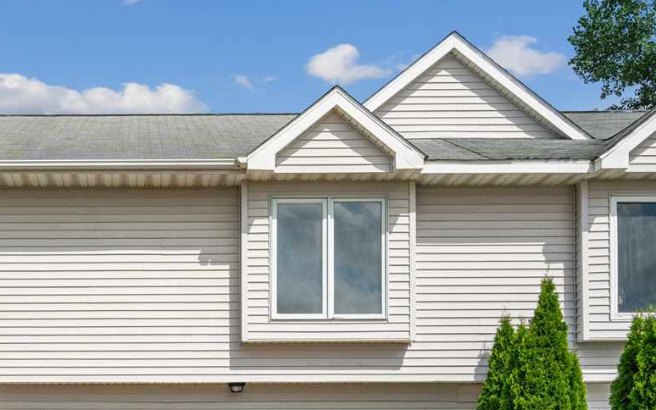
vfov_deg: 21.9
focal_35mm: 59
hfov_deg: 33.5
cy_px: 289
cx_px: 131
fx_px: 1055
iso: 250
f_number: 9
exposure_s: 1/1600
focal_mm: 35
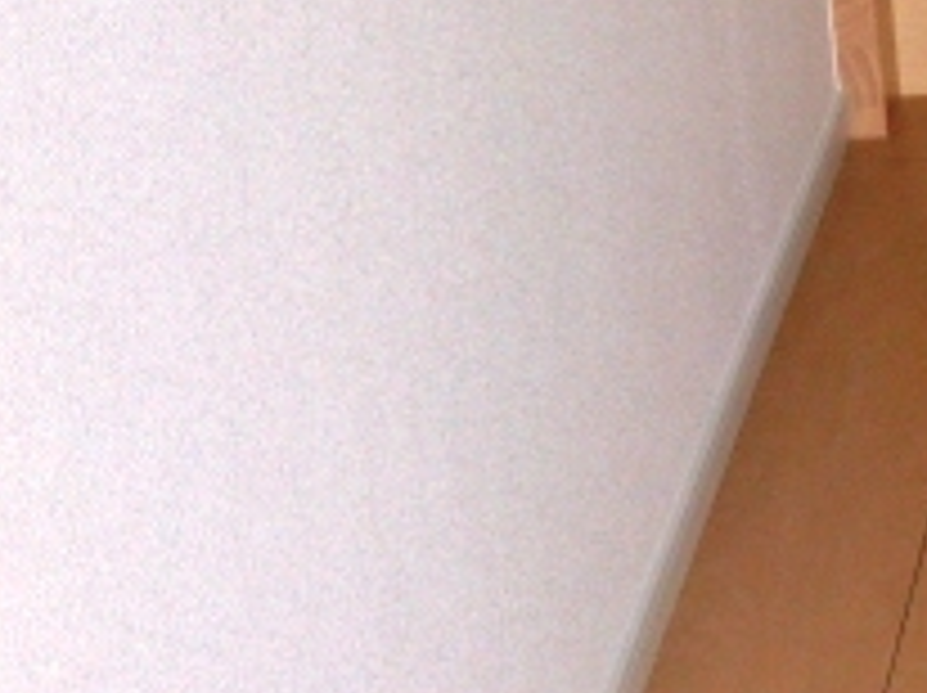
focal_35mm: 140
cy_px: 50
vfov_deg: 10.5
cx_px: 1346
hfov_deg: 13.4
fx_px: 3745
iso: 100
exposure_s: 1/60
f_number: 4.3
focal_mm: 8.2
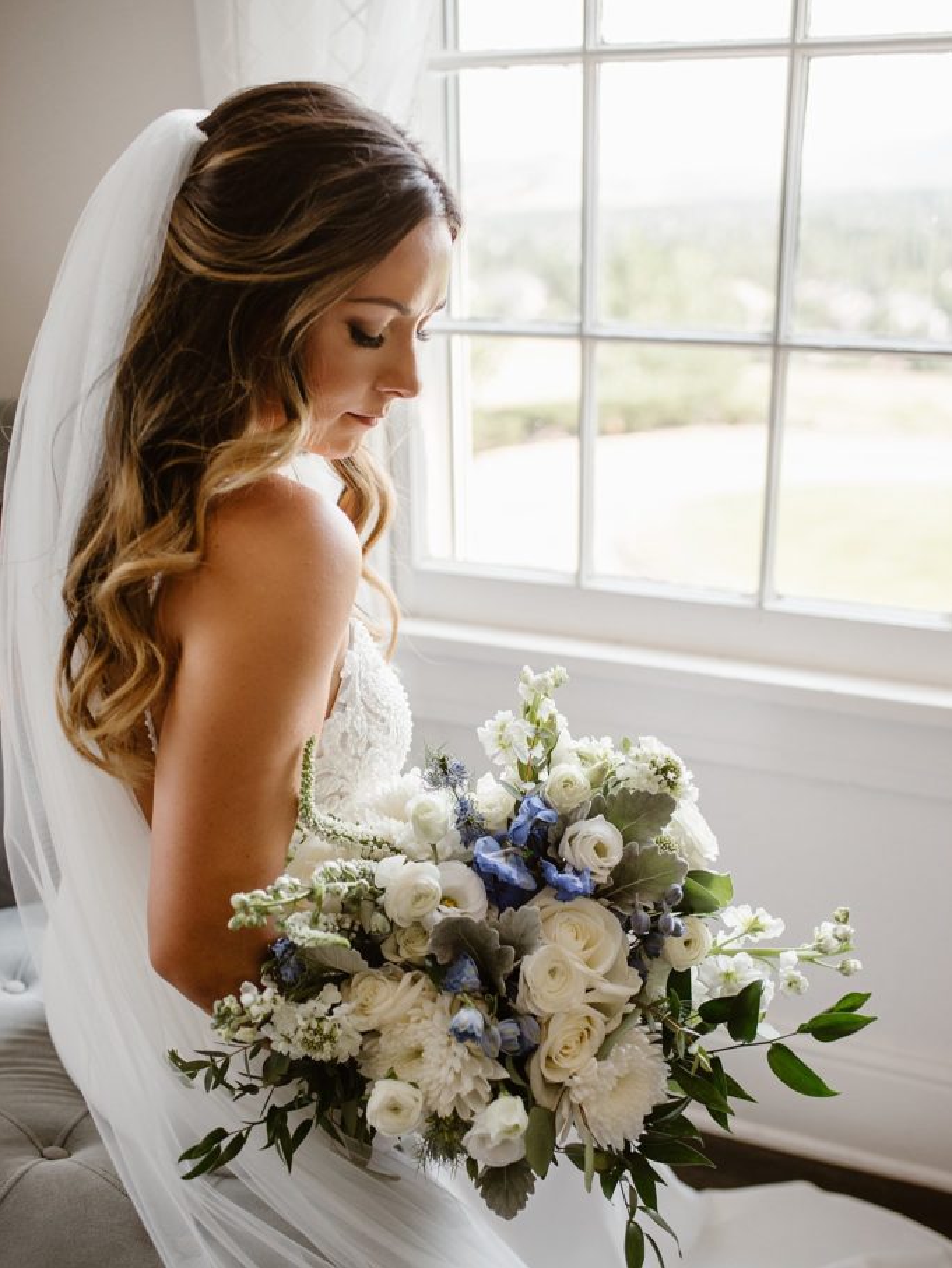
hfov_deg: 37.7
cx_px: 477
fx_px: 1392
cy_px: 688
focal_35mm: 38
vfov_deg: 48.9
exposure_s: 1/800
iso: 320
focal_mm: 35
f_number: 2.5
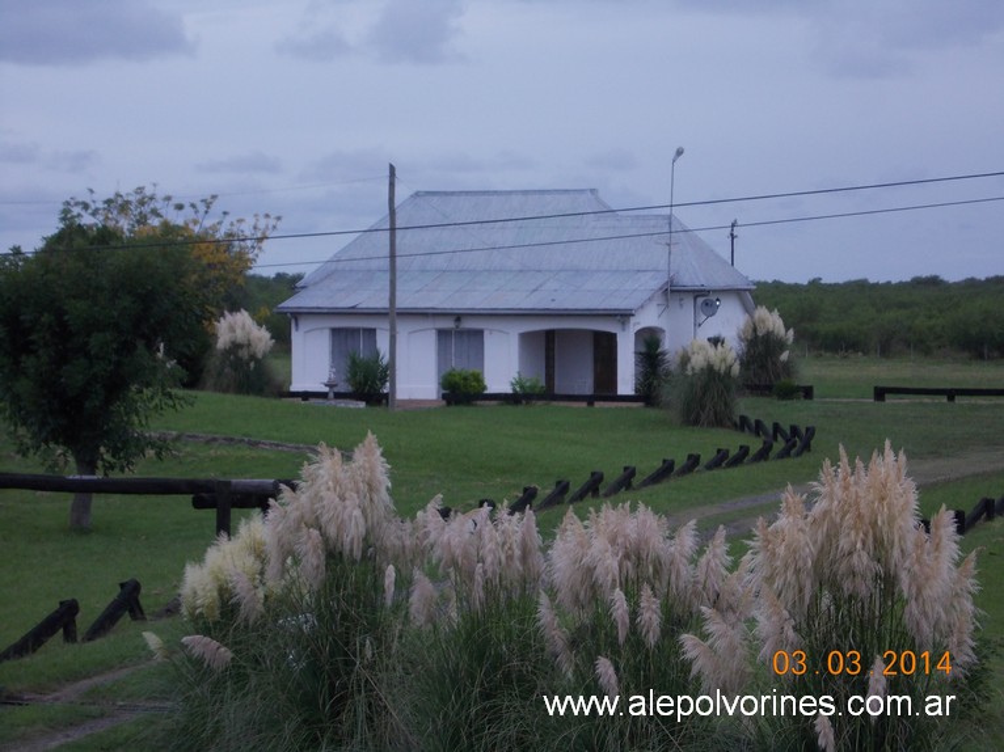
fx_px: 3276
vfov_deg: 13.1
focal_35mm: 113
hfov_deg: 17.4
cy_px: 376
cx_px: 502
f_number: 5.8
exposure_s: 1/250
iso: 80
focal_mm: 16
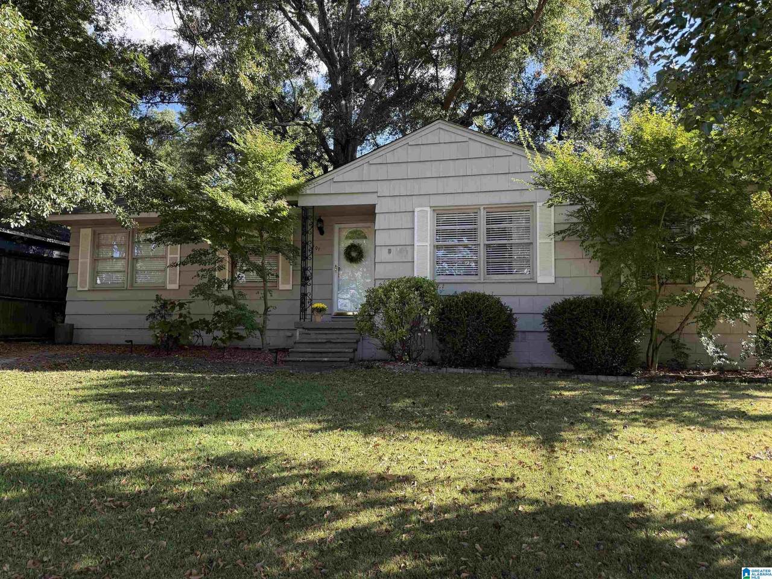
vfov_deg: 56.8
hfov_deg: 71.6
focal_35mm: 24
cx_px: 386
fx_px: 535
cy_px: 290
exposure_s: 1/559
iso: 100
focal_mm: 6.76
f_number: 1.78
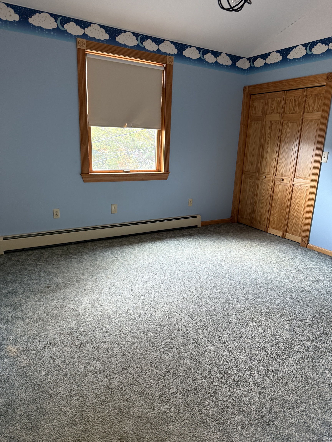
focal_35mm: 24
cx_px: 166
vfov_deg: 71.6
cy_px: 221
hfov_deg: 56.8
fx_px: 307
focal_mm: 6.76
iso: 250
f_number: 1.78
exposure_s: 1/60
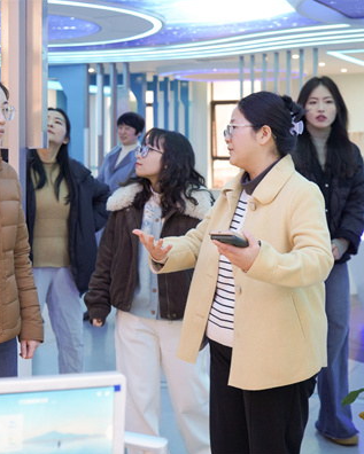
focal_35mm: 54
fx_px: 727
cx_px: 139
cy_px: 228
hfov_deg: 28.0
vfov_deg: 34.7
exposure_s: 1/100
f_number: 4
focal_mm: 38
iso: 1000
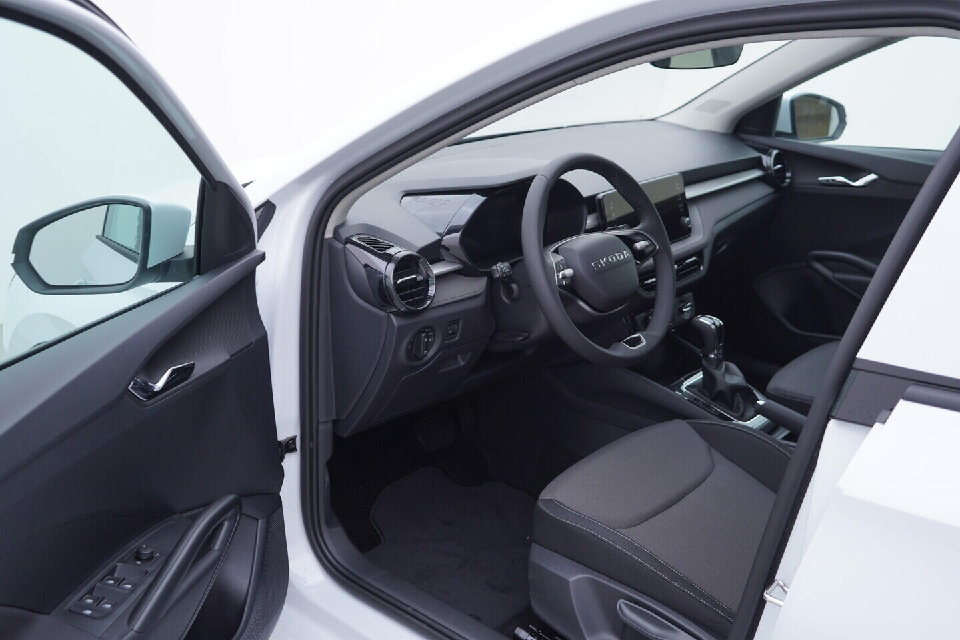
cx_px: 480
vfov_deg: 36.9
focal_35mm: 36
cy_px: 320
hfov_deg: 53.1
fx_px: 960
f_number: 3.2
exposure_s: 1/50
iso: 125
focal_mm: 24
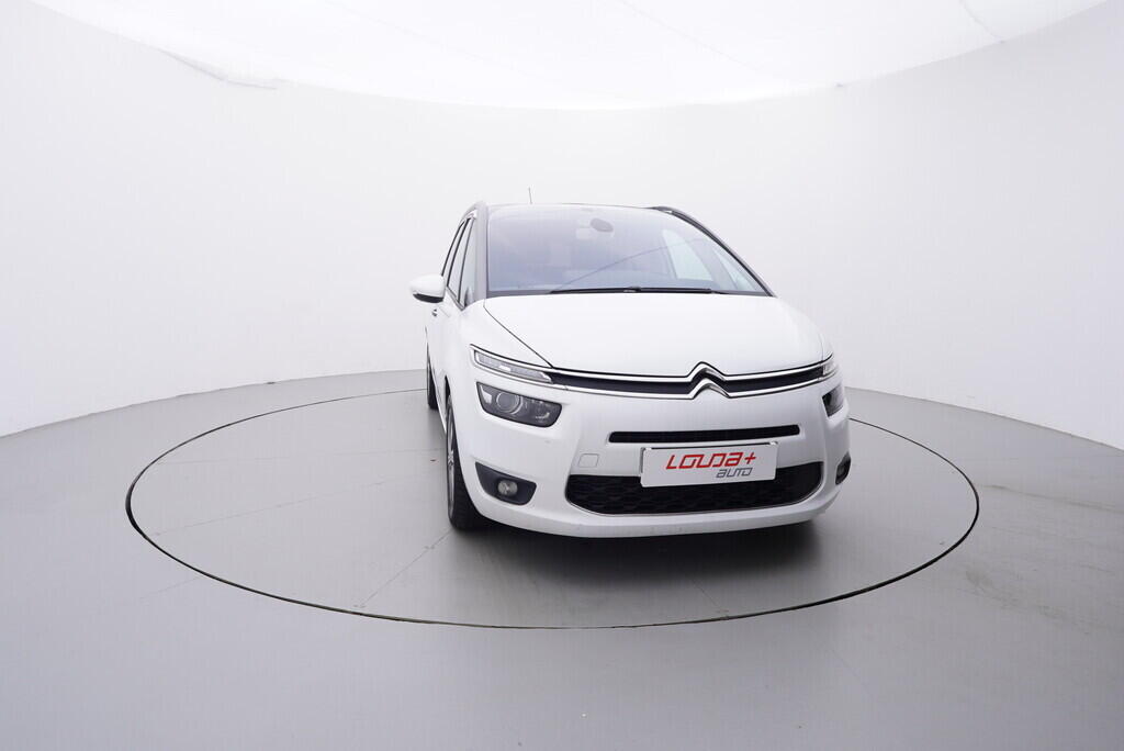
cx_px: 562
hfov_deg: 77.3
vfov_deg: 56.2
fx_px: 703
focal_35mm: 22
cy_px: 376
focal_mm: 15
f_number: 5
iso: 200
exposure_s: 1/80
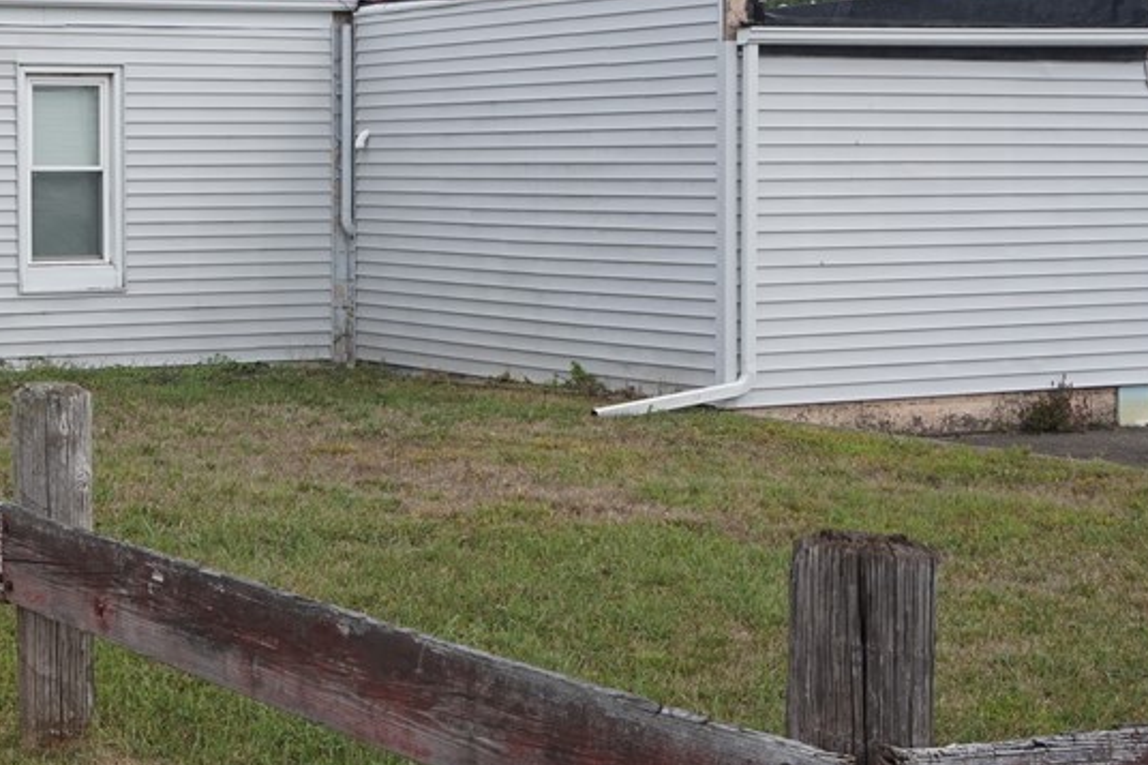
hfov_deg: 25.8
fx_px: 2423
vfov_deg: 17.9
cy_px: 237
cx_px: 112
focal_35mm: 76
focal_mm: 25
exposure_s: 1/125
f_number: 10
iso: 100
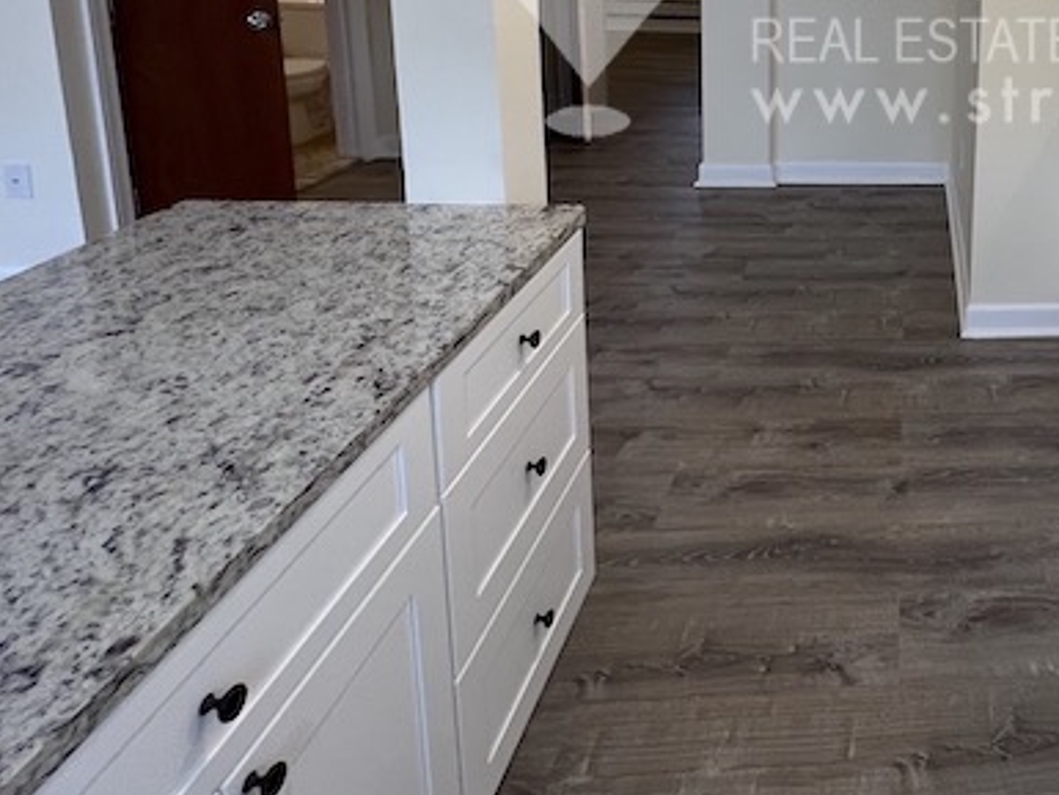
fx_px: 826
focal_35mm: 27
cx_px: 1012
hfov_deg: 54.0
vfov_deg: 45.7
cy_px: 55
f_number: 1.8
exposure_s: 1/120
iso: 100
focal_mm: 1.57
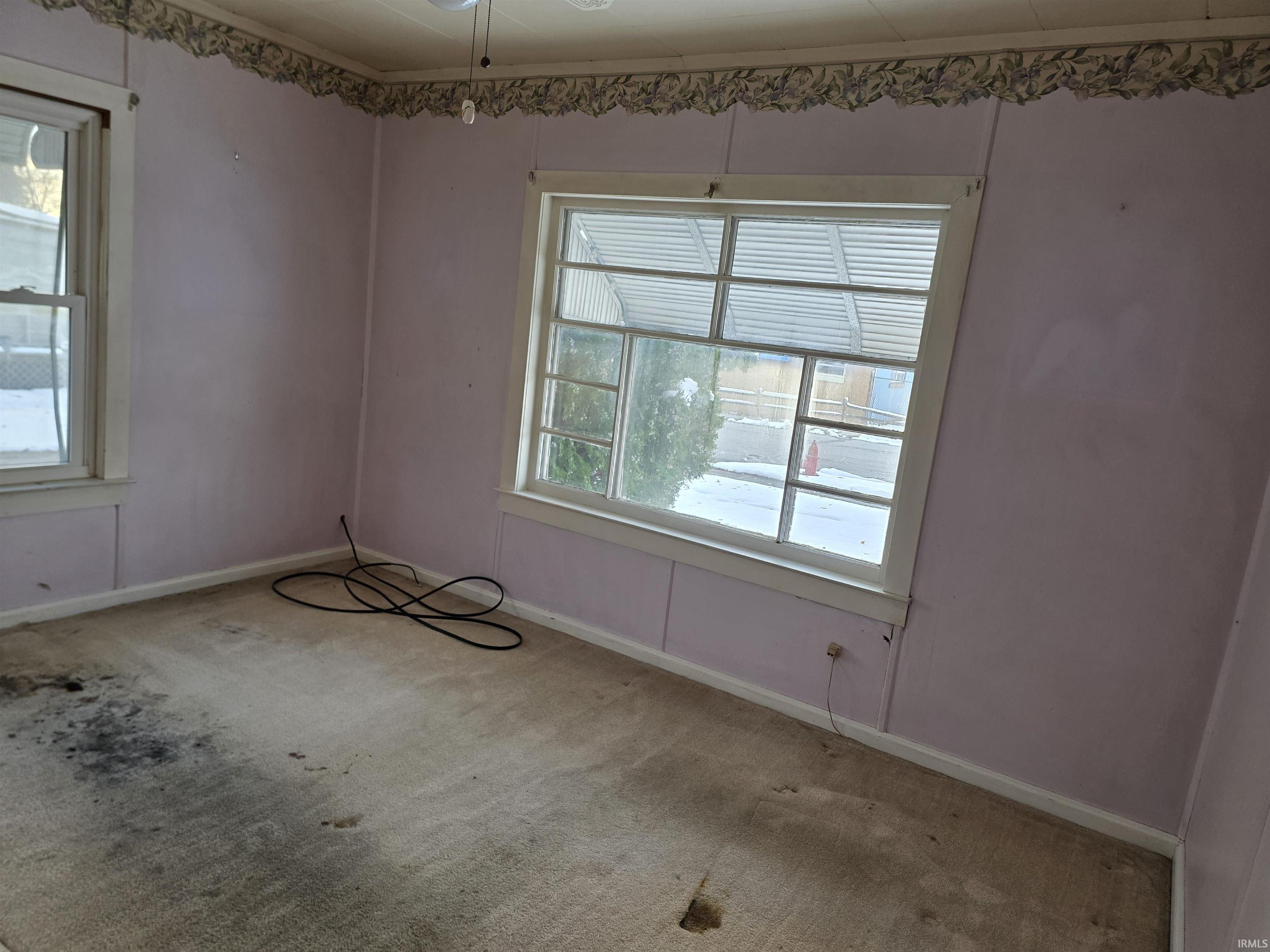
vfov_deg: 58.9
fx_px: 844
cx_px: 635
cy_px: 476
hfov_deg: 73.9
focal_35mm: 23
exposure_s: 1/120
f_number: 1.7
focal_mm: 6.3
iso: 200
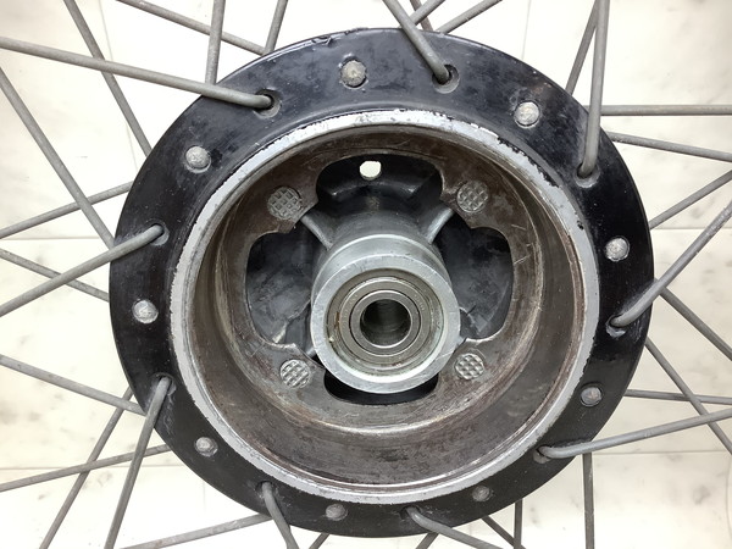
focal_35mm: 31
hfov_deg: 58.4
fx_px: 656
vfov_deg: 45.4
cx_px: 366
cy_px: 274
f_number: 2.4
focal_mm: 3.3
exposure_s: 1/60
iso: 160
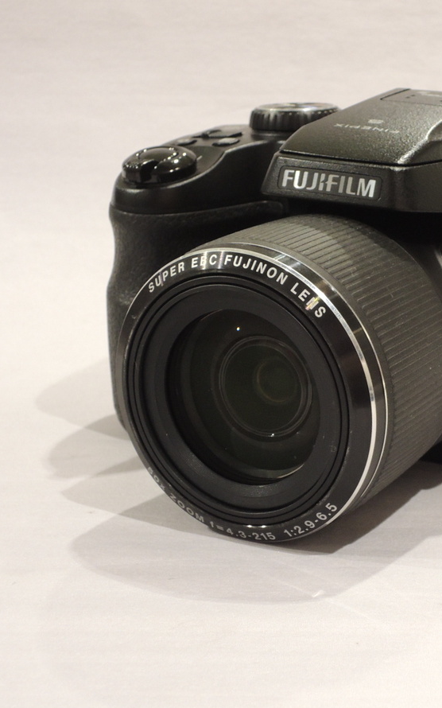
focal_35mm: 110
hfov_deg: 11.8
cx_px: 382
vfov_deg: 18.9
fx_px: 2121
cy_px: 352
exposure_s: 1/50
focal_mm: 13.8
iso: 400
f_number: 4.7
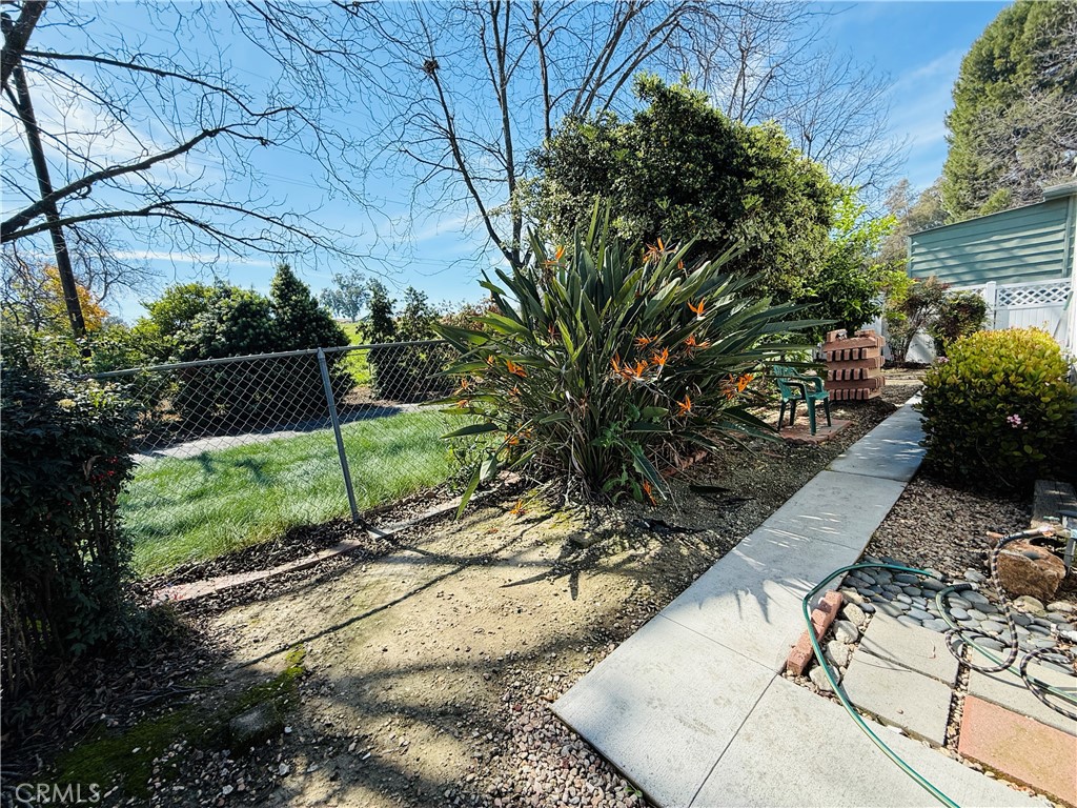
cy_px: 404
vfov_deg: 85.7
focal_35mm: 14
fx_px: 436
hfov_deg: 102.1
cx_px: 538
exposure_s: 1/820
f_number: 2.2
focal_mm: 2.22
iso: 64
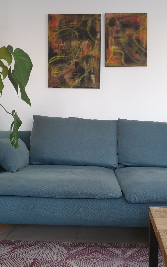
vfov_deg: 66.5
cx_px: 93
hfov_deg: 44.5
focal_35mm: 28
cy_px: 132
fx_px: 204
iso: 250
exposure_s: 1/50
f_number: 1.5
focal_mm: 4.3
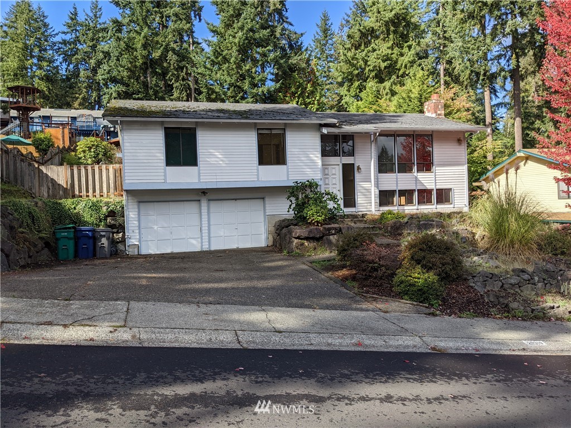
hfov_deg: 65.3
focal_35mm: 27
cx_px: 286
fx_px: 445
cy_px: 214
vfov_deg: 51.4
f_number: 1.73
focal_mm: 4.38
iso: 45
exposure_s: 1/1949
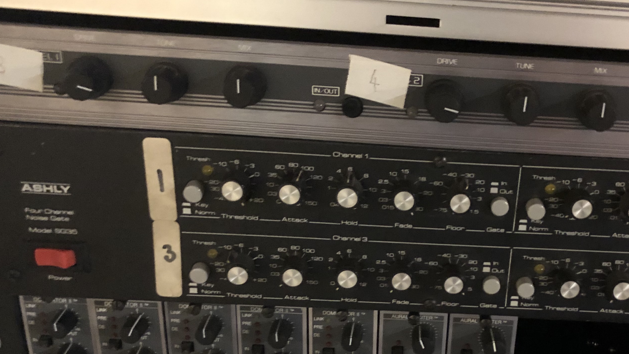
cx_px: 444
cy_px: 295
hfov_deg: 41.3
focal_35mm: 49
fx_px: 817
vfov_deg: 24.0
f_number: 1.8
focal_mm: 3.99
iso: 250
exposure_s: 1/4
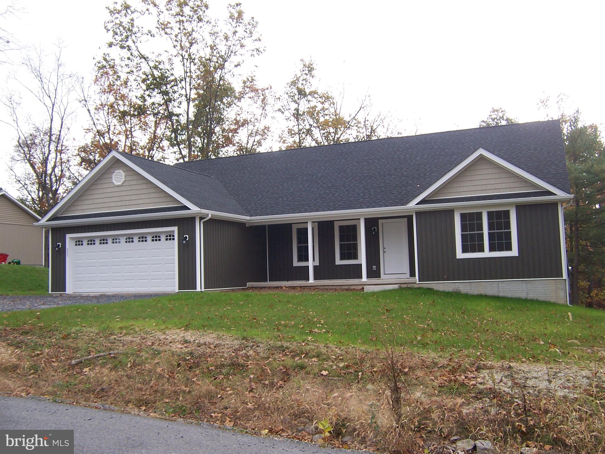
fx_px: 577
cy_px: 227
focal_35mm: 33
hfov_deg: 55.4
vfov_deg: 42.9
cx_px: 302
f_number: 3.4
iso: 80
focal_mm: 5.5
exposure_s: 1/180
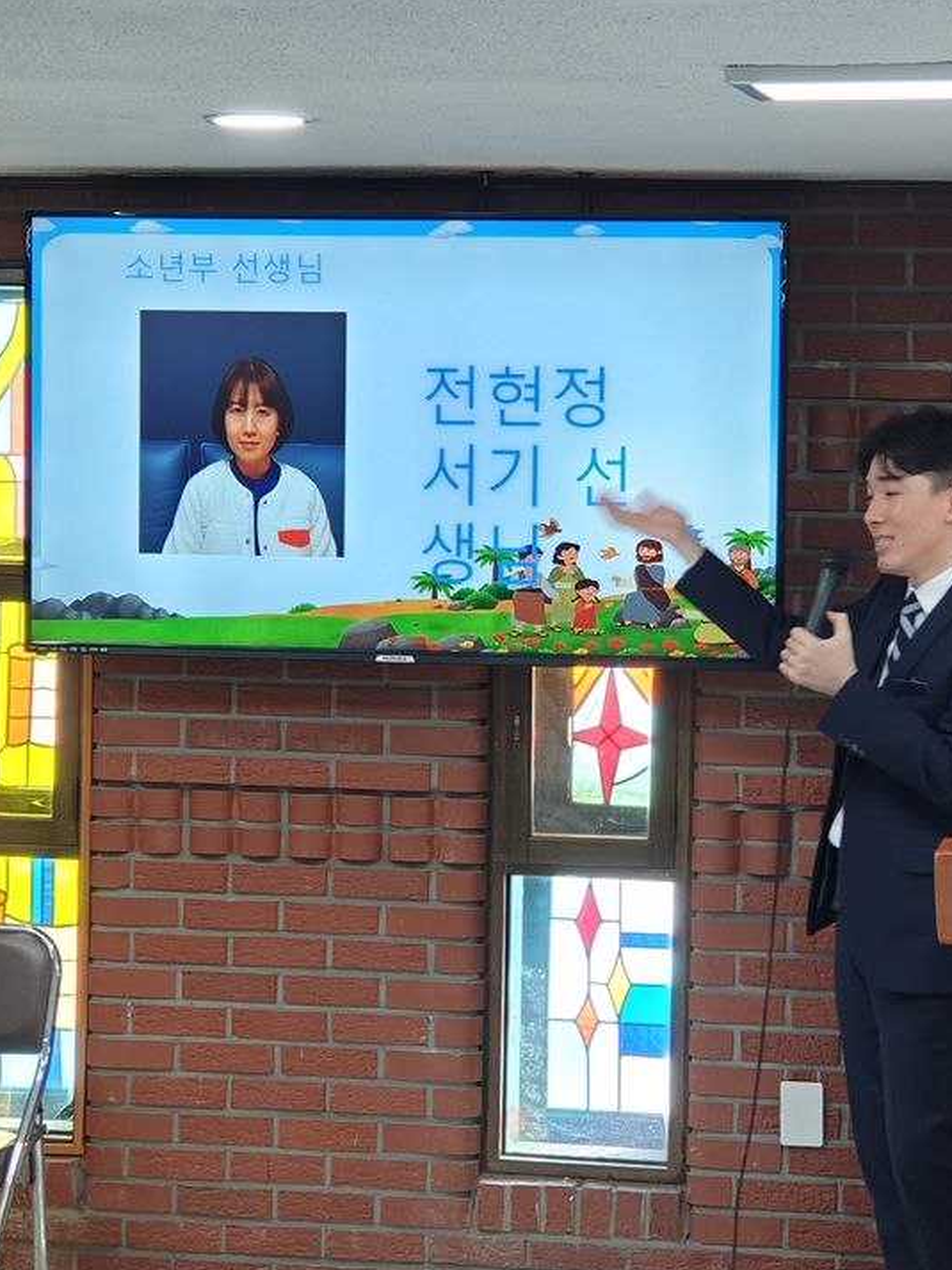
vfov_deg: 27.8
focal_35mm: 70
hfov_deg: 21.0
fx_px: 2566
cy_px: 634
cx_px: 591
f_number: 2.4
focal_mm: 6
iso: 100
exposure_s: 1/24
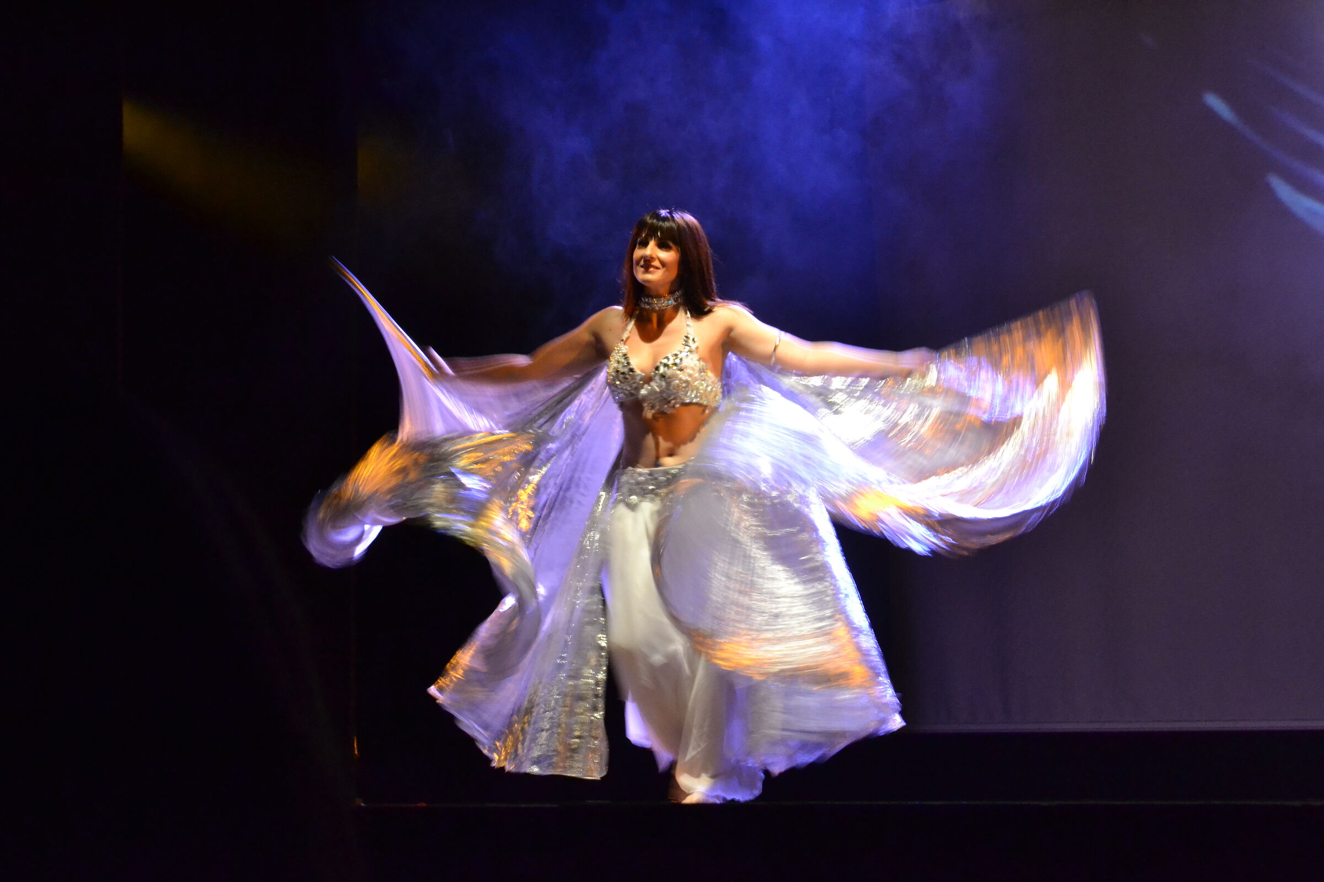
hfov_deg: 24.6
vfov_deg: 16.6
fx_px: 3034
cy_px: 441
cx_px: 662
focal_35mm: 82
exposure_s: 1/20
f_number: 14
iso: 3200
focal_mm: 55
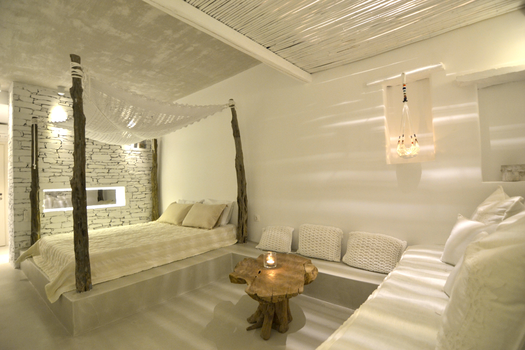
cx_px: 262
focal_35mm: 16
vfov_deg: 72.1
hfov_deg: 95.0
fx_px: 241
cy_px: 175
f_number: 2.8
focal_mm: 11
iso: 400
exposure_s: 1/25
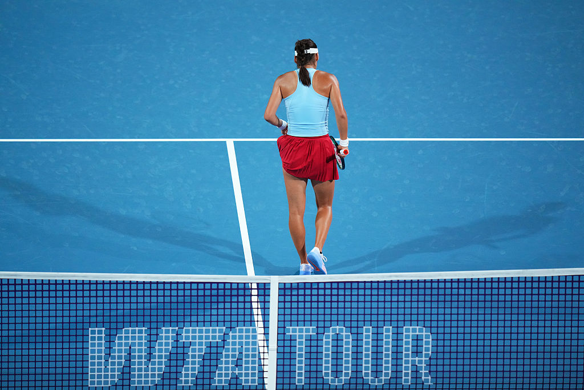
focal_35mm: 400
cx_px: 292
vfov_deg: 3.4
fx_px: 6489
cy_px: 195
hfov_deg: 5.2
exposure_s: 1/1600
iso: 4000
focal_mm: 400
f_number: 2.8
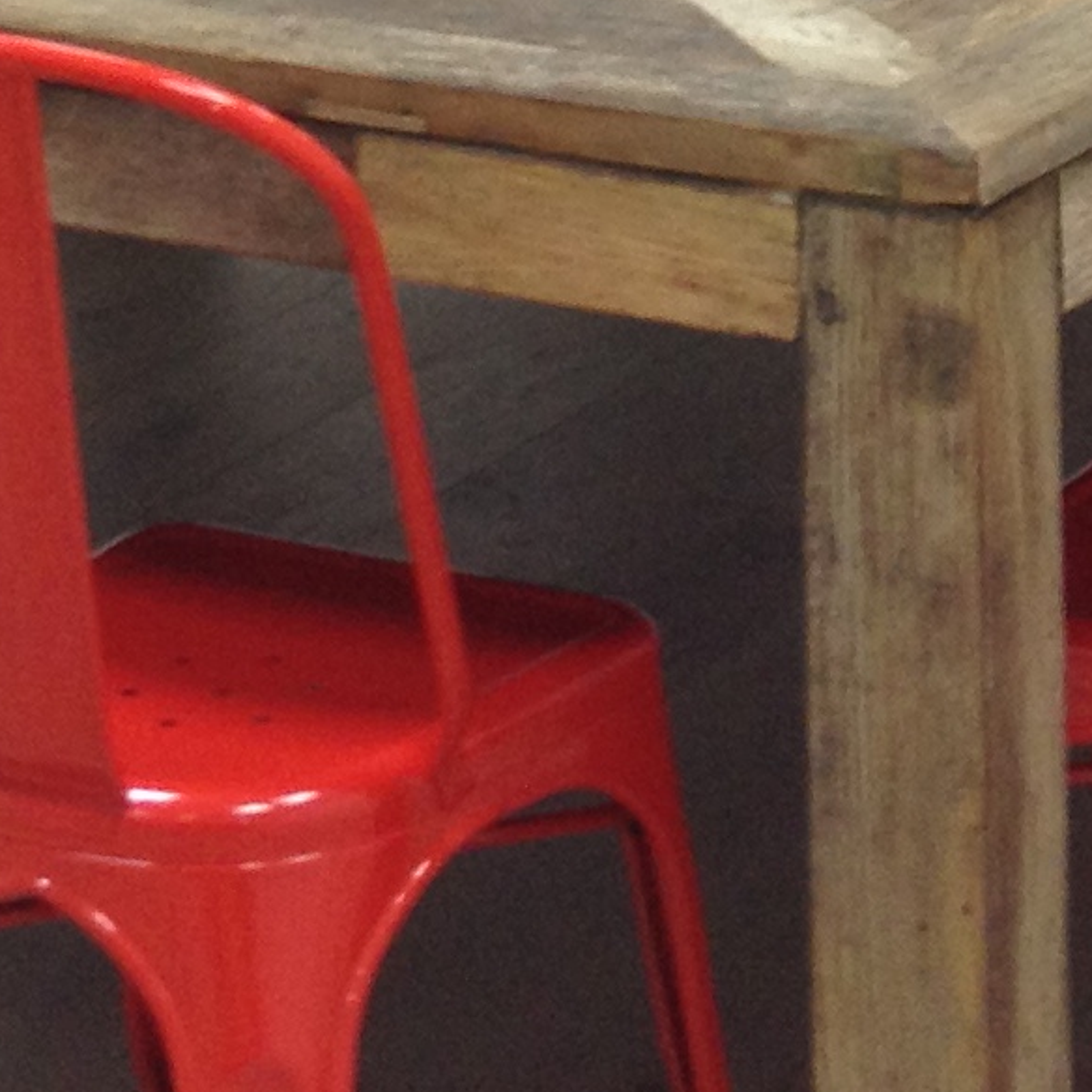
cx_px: 690
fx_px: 6174
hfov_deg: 10.1
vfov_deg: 9.5
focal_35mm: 173
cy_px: -959
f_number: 2.4
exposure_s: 1/30
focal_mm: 4.28
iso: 64
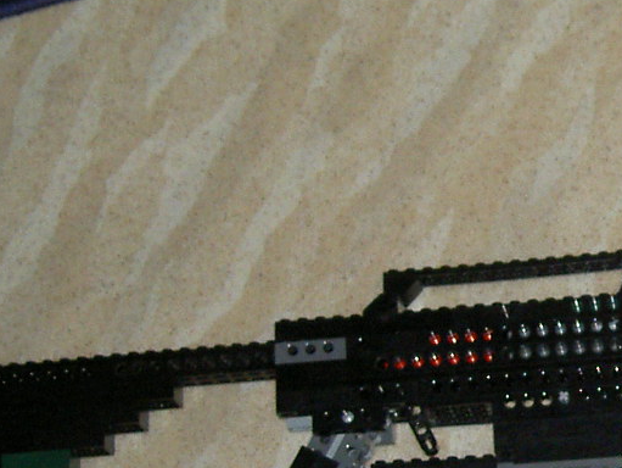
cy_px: 333
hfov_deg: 15.8
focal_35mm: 122
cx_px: 655
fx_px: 2194
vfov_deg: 12.1
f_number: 2.8
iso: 100
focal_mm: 8
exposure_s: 1/59.5
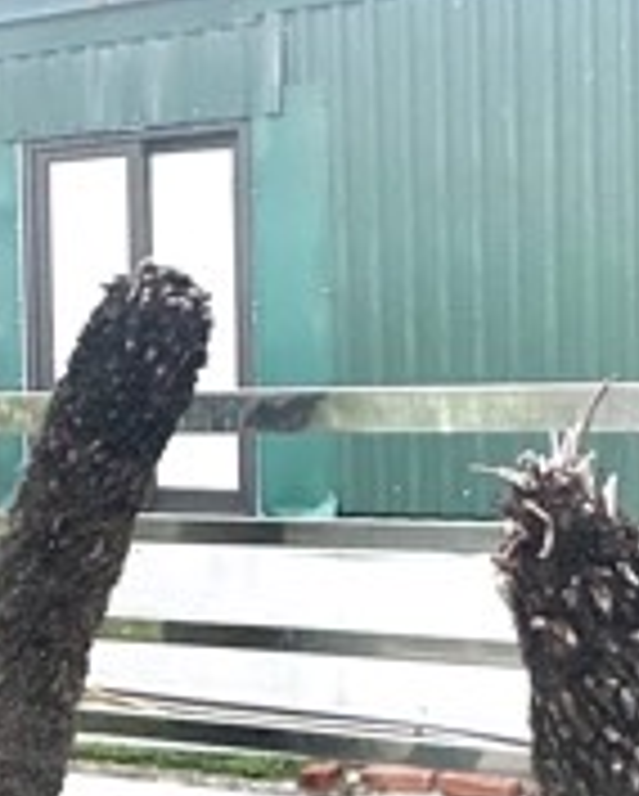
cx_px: 14
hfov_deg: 19.0
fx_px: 1864
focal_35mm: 79
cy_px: 481
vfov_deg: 24.1
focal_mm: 2.22
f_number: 2.2
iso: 80
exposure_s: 1/99
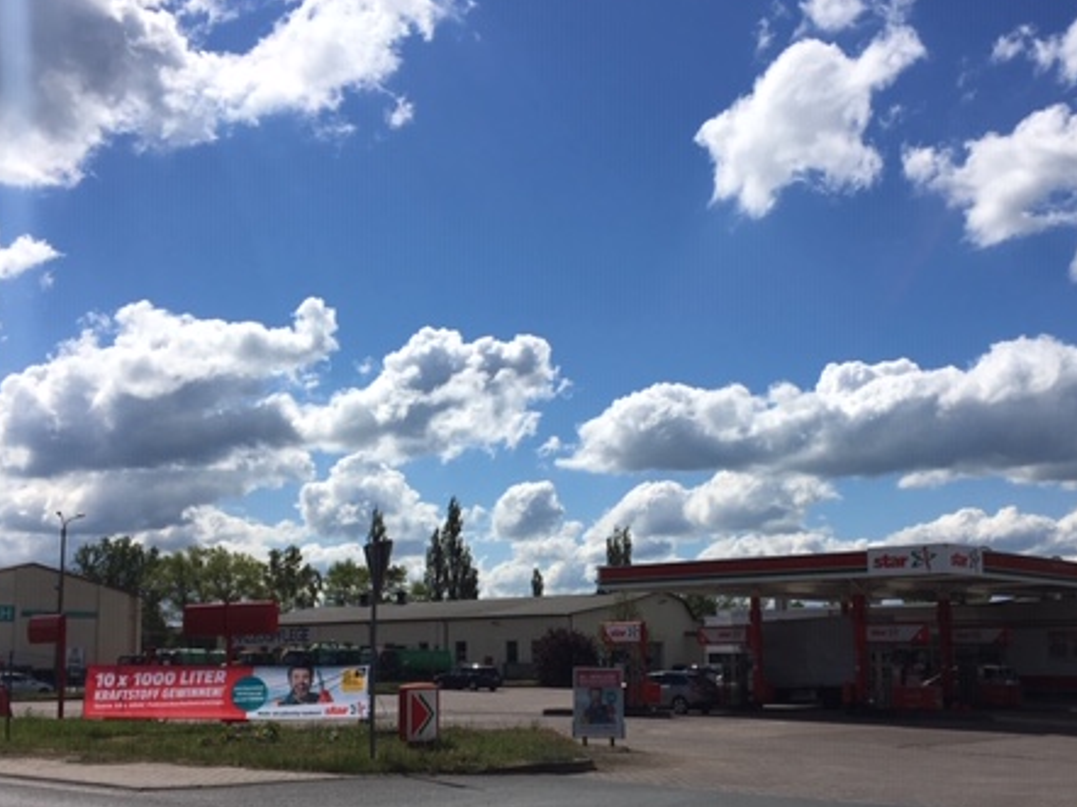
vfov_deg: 34.1
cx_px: 553
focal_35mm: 42
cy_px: 510
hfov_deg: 44.8
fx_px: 1306
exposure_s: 1/5495
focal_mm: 4.15
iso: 25
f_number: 2.2
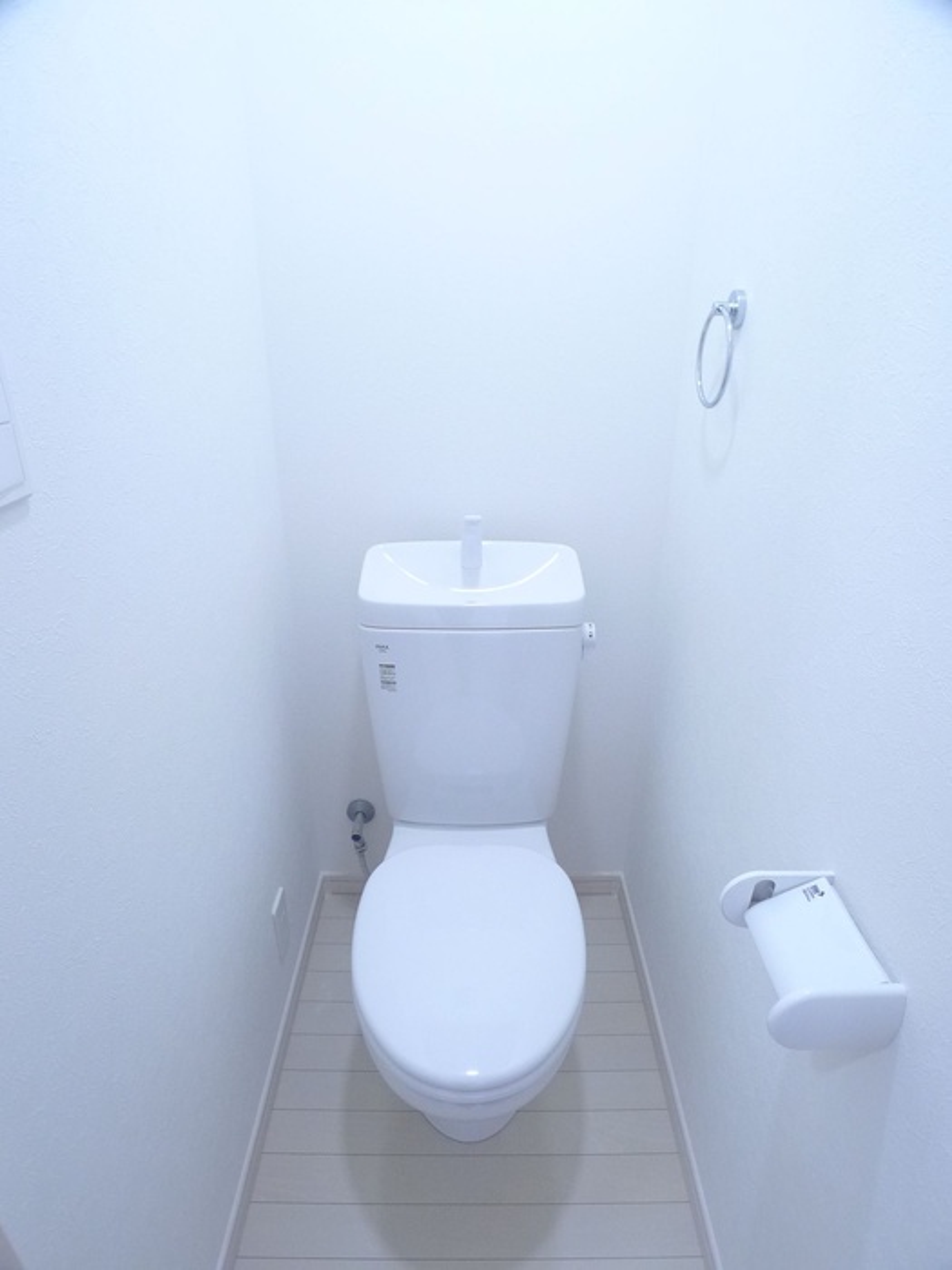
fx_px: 880
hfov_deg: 56.8
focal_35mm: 24
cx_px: 476
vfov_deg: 71.6
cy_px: 635
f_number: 2
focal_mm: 5.1
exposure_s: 1/40
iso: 400
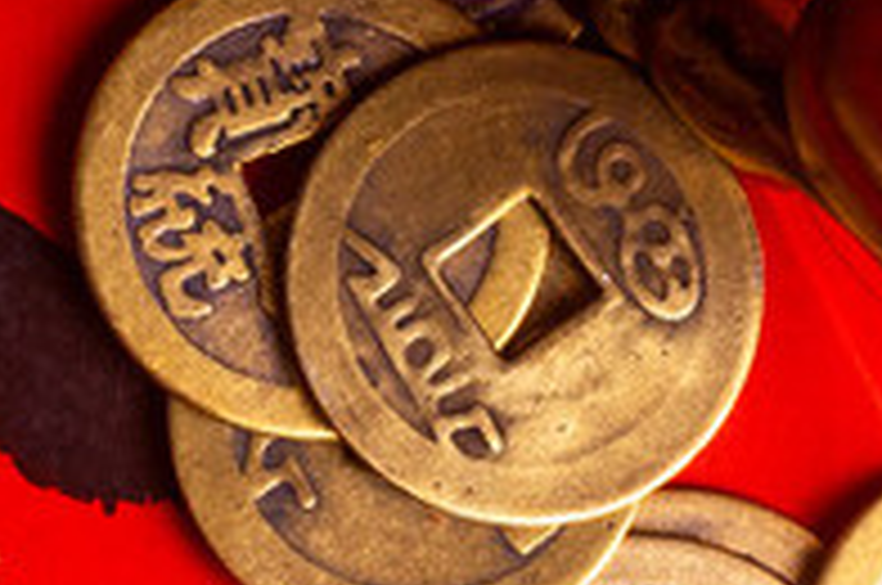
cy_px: 117
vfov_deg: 4.3
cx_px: -1017
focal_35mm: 319
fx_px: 7803
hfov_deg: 6.3
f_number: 11
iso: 100
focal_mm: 35
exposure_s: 1/125
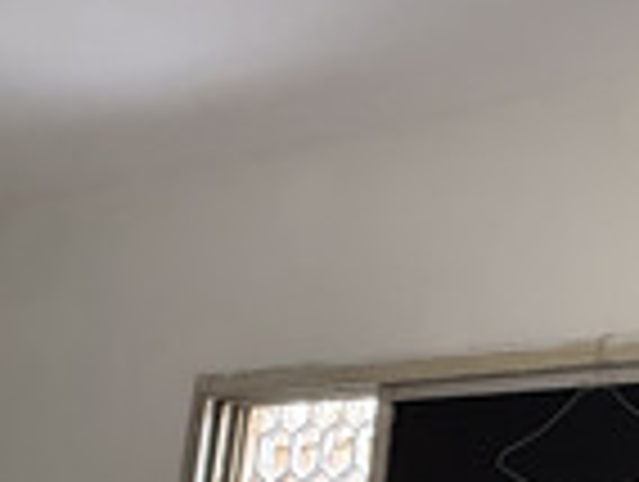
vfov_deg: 29.3
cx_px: 956
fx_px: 832
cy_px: 525
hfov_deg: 28.1
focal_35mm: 45
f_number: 2.2
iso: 320
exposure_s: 1/60
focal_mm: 2.22
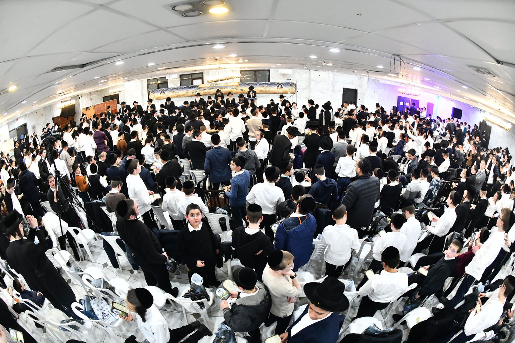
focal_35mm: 16
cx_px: 258
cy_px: 172
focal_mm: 16
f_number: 5.6
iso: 5000
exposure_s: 1/100
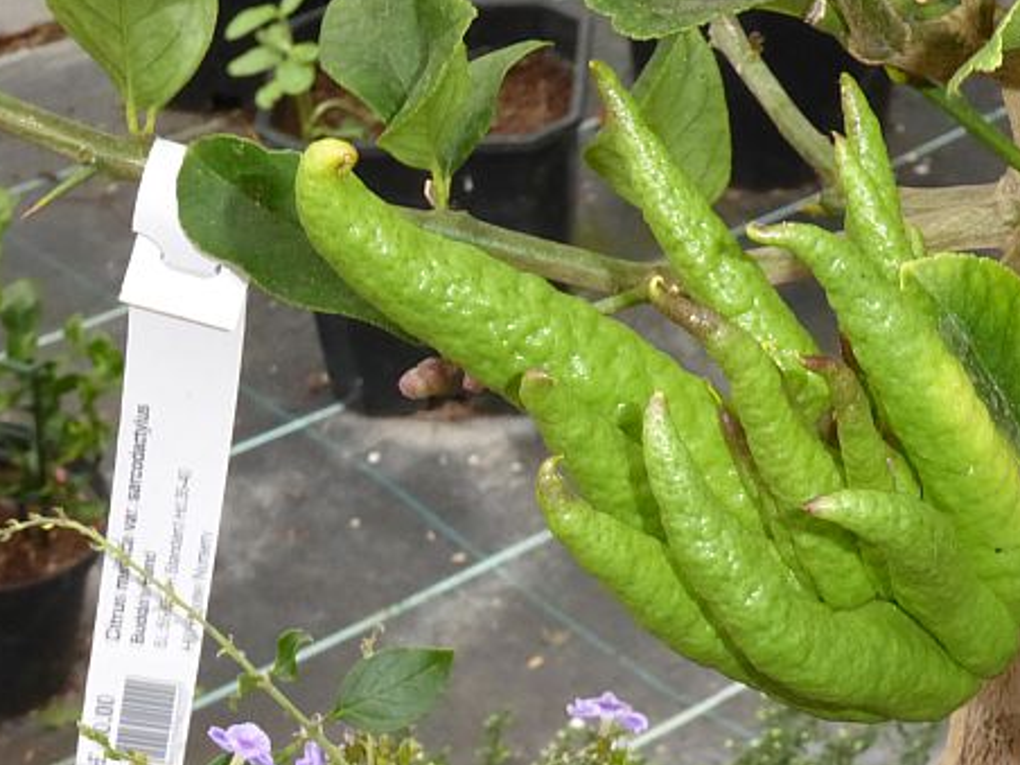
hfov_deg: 16.5
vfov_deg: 12.4
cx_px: 706
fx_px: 3506
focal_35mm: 119
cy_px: 422
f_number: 8
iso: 800
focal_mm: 15
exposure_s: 1/60
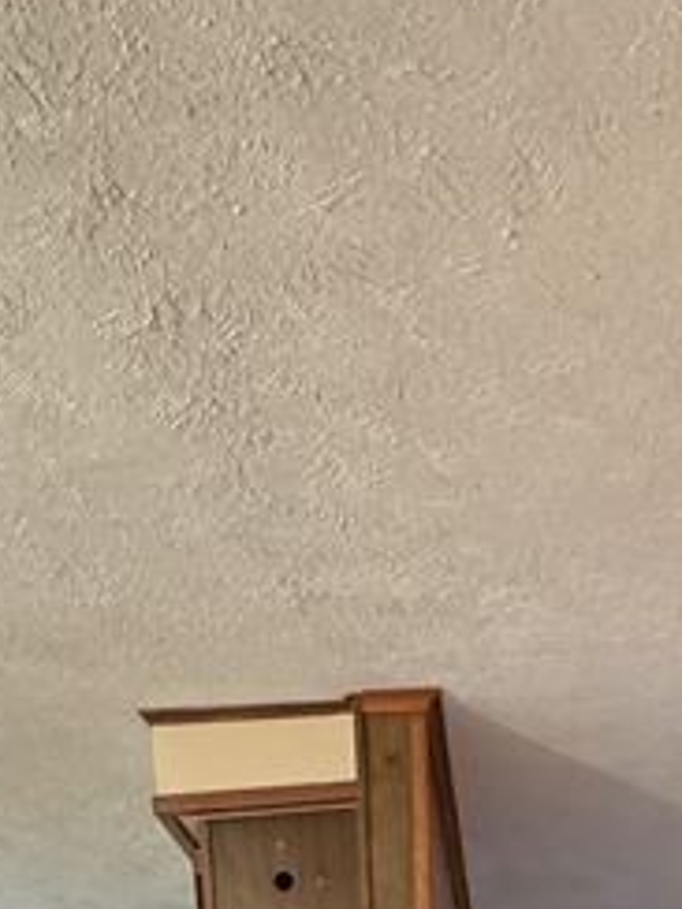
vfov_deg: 23.8
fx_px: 1445
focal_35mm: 55
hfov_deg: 26.4
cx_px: 451
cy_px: 1501
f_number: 2.2
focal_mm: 2.22
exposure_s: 1/30
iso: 1600
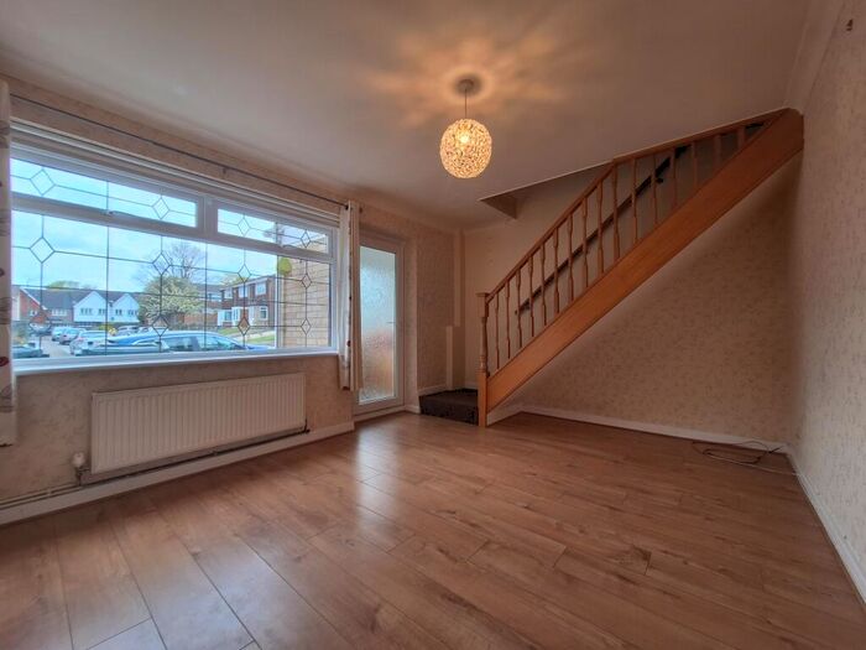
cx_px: 433
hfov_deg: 106.2
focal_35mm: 13
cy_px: 325
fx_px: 325
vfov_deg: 89.9
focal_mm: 1.74
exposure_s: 1/100
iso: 50
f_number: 2.2
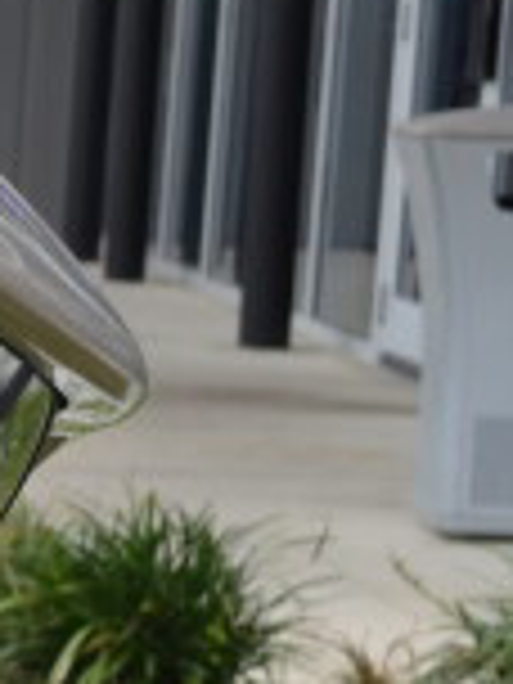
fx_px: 4940
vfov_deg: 7.8
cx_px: -1566
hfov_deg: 5.2
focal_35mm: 250
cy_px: 976
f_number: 6.3
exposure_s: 1/160
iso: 100
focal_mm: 22
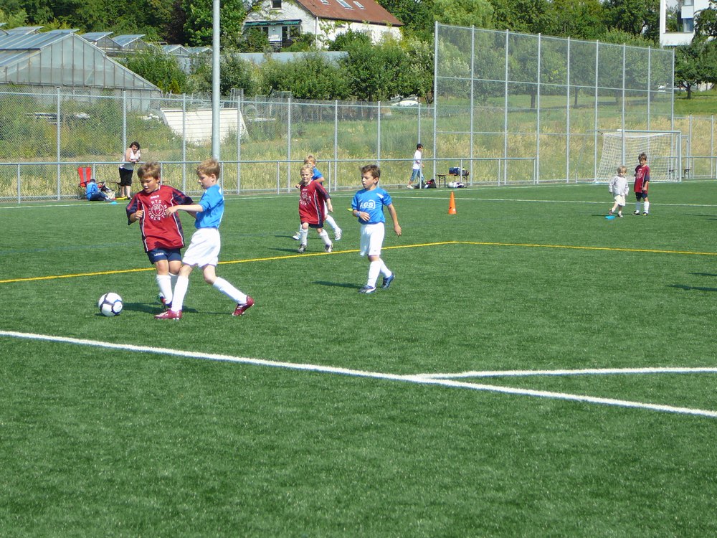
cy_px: 269
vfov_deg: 19.1
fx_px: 1595
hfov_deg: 25.3
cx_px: 358
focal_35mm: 77
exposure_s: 1/640
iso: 80
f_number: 3.7
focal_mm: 11.5
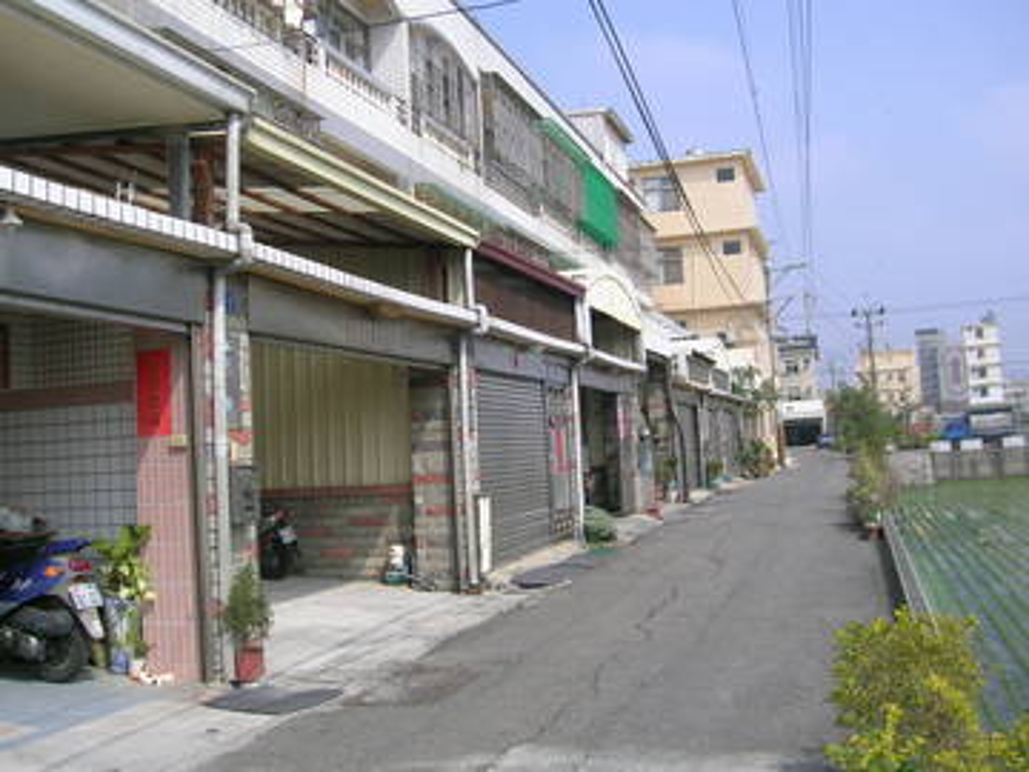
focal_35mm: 35
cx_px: 514
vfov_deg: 40.7
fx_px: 1040
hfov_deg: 52.6
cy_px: 386
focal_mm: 5.4
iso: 50
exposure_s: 1/509
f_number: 4.8
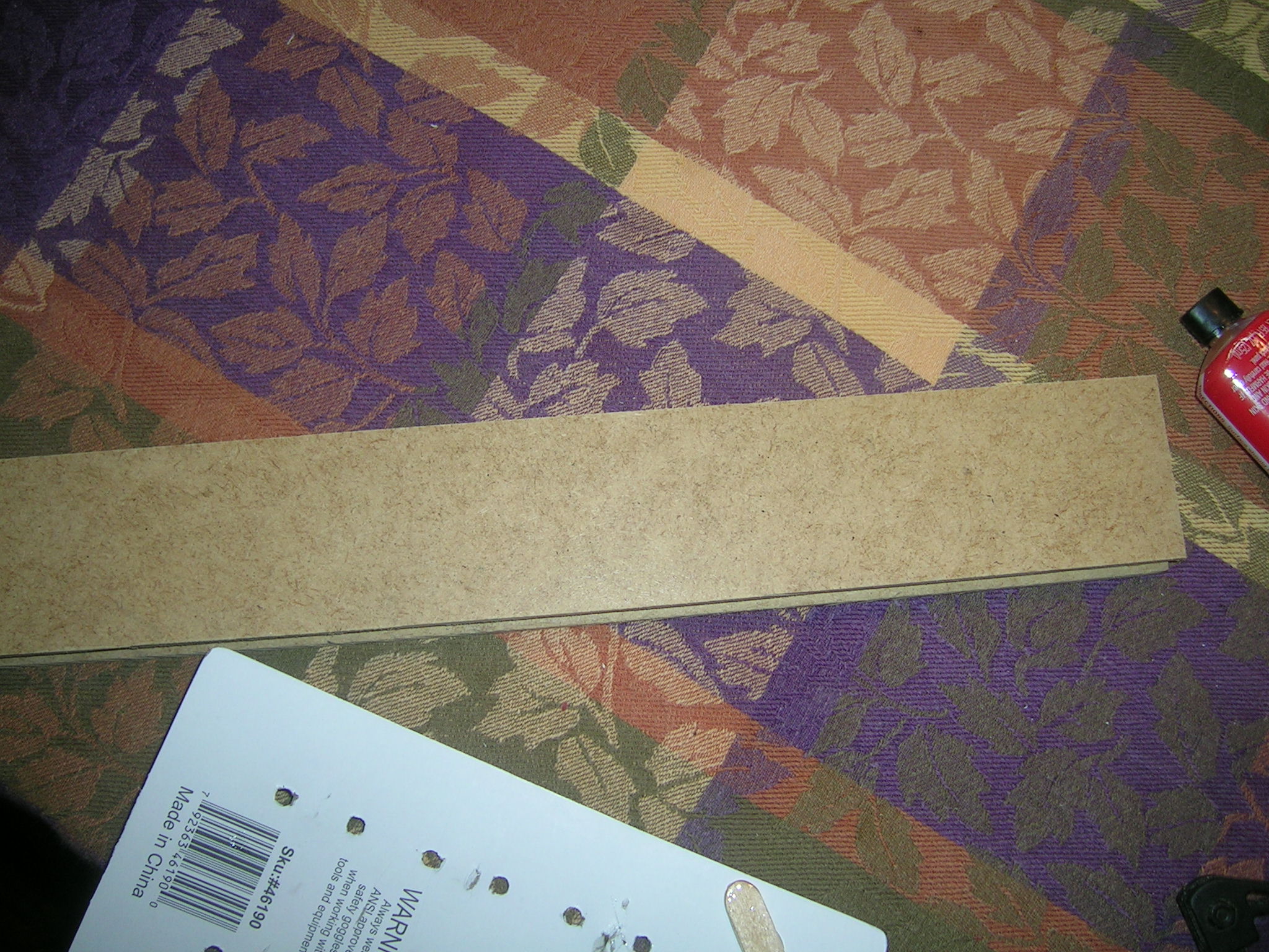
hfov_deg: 52.6
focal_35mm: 35
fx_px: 1283
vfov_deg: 40.7
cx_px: 634
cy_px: 476
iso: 50
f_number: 2.8
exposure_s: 1/60.1
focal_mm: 5.4
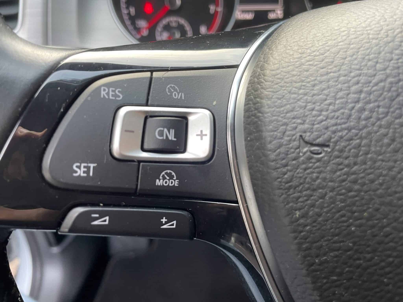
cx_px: 202
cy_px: 151
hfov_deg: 67.3
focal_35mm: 26
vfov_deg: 53.1
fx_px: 303
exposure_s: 1/60
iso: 125
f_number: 1.6
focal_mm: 4.2
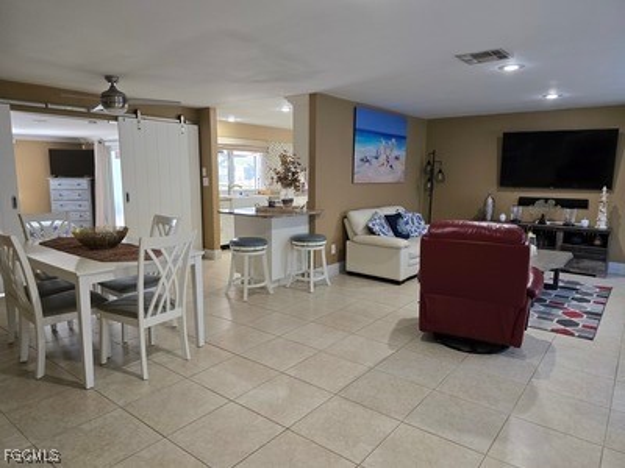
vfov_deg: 58.9
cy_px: 234
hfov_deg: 73.9
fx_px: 415
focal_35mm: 23
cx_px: 312
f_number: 1.7
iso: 320
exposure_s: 1/120
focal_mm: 6.3
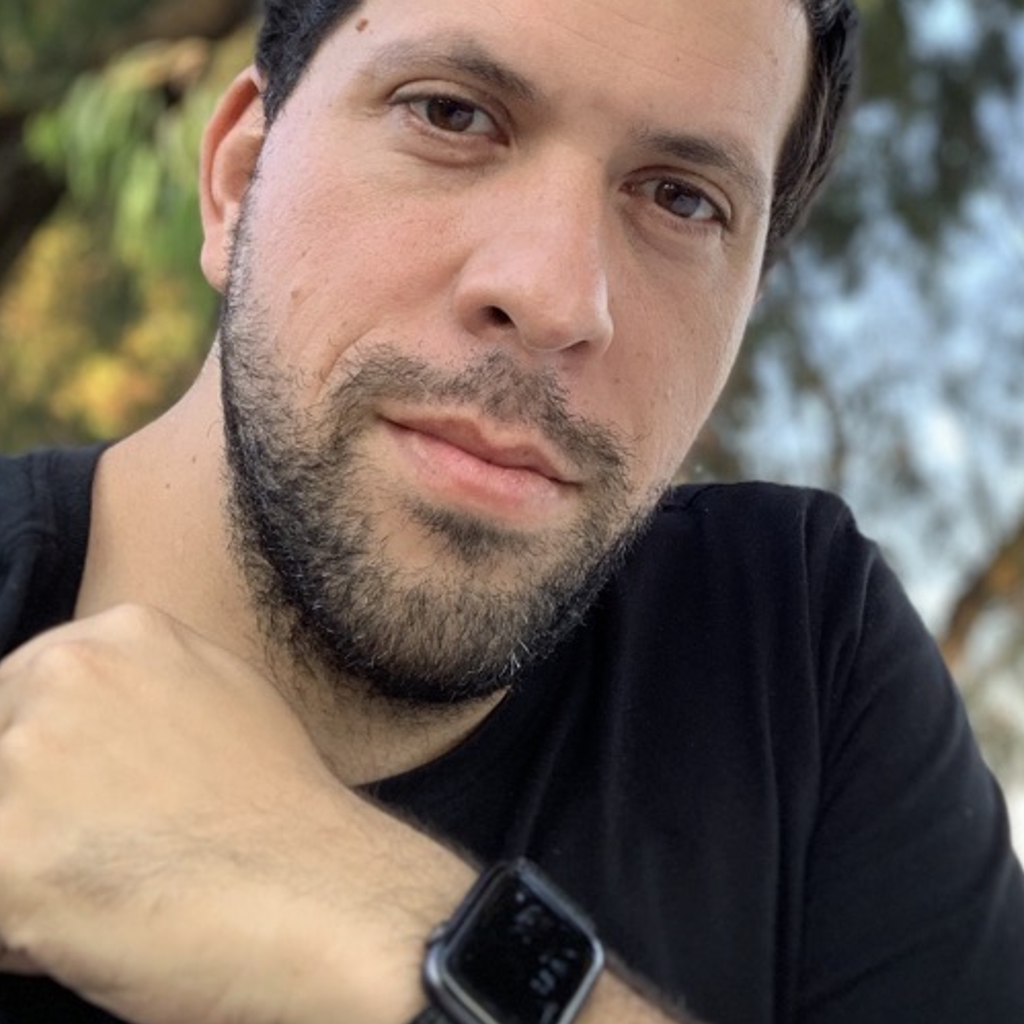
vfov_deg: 28.9
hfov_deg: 29.4
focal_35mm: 58
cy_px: 205
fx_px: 1941
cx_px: 661
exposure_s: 1/121
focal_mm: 2.87
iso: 50
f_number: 2.2
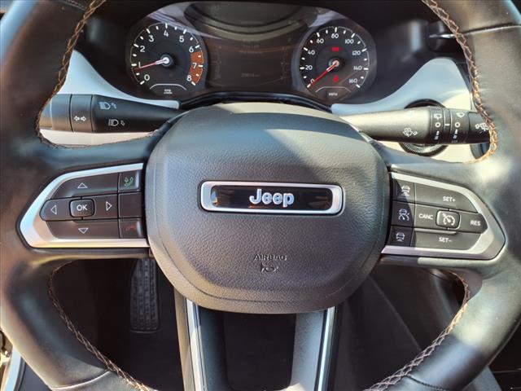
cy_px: 196
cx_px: 260
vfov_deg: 51.4
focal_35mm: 27
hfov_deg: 65.3
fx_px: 406
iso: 40
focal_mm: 3.58
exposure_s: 1/120
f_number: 1.9
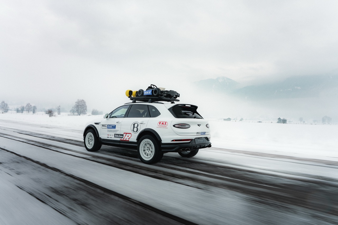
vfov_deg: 53.1
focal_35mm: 24
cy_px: 112
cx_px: 169
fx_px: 225
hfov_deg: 73.8
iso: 100
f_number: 13
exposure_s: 1/30
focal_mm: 24
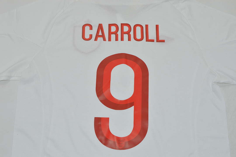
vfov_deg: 20.1
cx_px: 118
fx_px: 442
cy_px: 78
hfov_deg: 29.9
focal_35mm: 68
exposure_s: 1/200
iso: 400
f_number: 13
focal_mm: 45
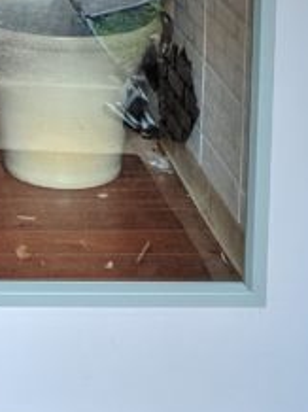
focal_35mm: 127
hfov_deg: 11.1
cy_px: -200
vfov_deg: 14.5
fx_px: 1510
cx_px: -180
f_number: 1.8
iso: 135
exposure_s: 1/120
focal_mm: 4.44
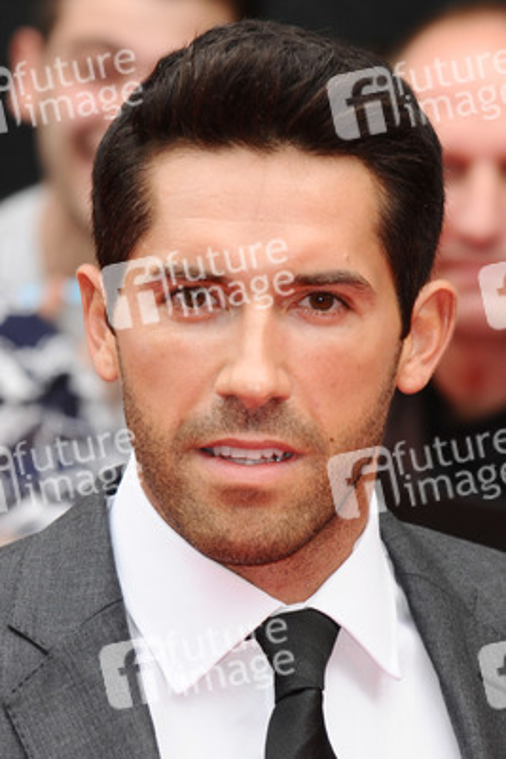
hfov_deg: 4.6
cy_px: 380
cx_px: 253
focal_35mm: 300
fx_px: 6319
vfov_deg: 6.9
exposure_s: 1/200
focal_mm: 200
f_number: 5.6
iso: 320
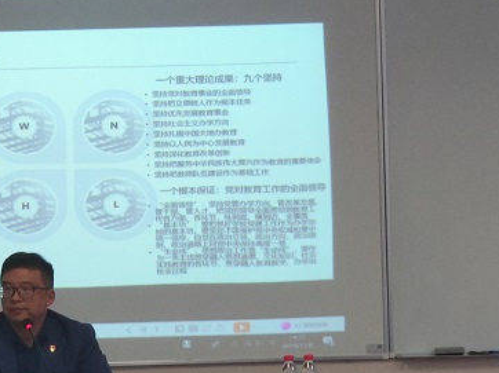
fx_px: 2708
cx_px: 128
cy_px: 277
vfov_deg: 7.9
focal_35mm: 188
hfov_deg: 10.5
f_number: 2.2
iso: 357
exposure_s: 1/50
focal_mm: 6.22
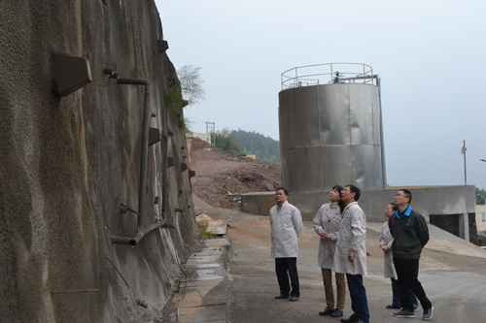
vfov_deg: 28.1
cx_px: 243
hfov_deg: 41.1
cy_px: 162
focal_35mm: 48
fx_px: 648
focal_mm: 32
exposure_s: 1/500
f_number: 11
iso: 1600
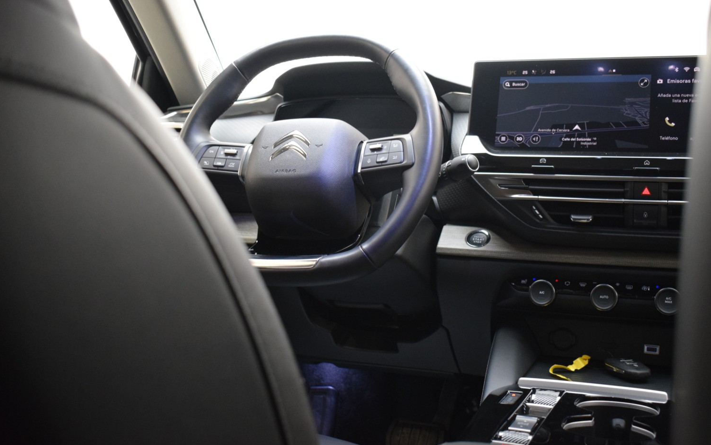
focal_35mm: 43
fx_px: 833
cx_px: 355
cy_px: 208
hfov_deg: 46.2
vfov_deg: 29.9
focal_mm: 28
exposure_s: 1/30
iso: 2500
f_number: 4.2
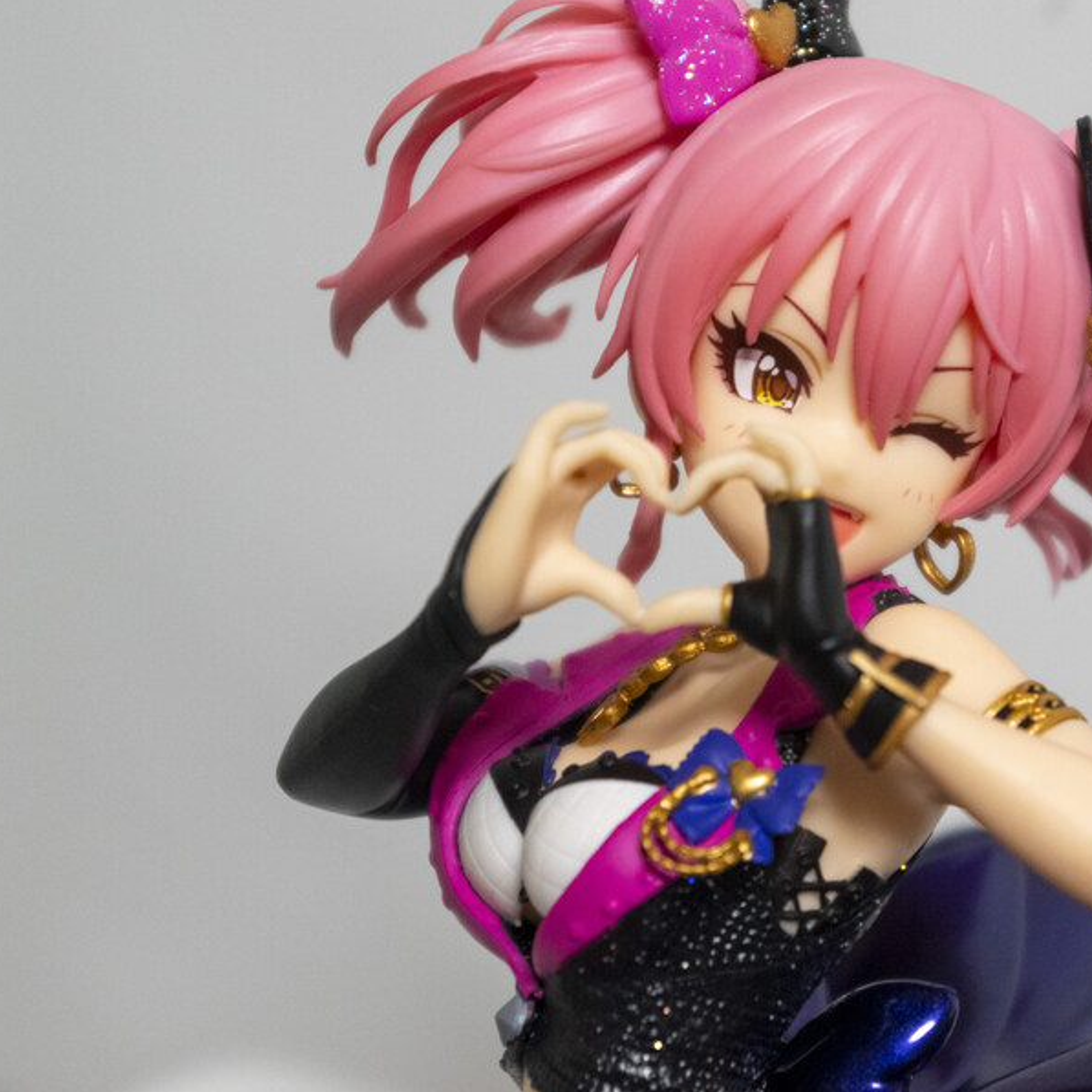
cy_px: 545
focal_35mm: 105
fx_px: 3747
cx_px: 768
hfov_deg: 16.5
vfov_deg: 16.6
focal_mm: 55
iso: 3200
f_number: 5.6
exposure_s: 1/80
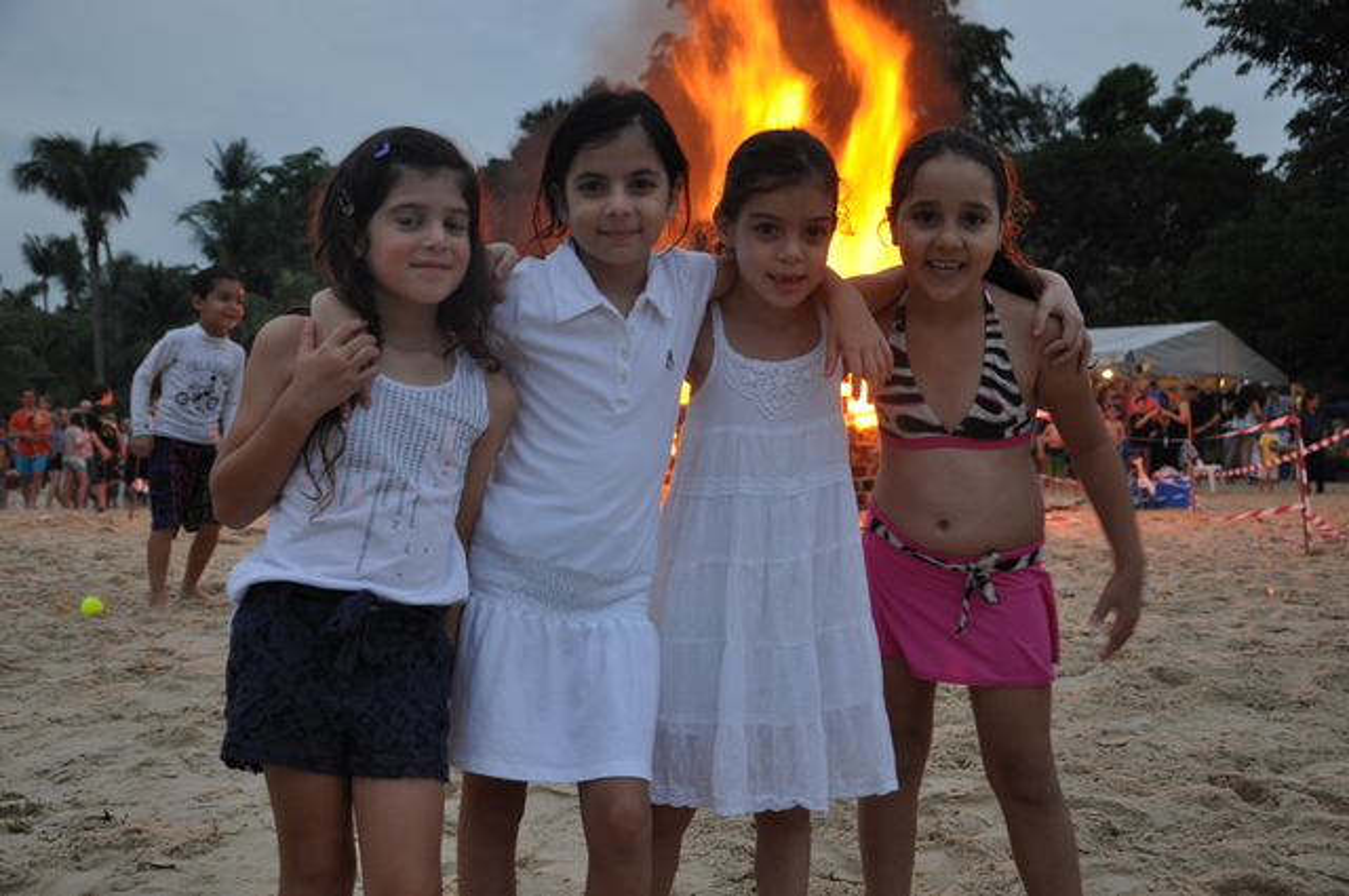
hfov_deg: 43.7
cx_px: 674
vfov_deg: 29.8
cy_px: 448
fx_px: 1684
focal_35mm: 45
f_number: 4.2
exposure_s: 1/20
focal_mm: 30
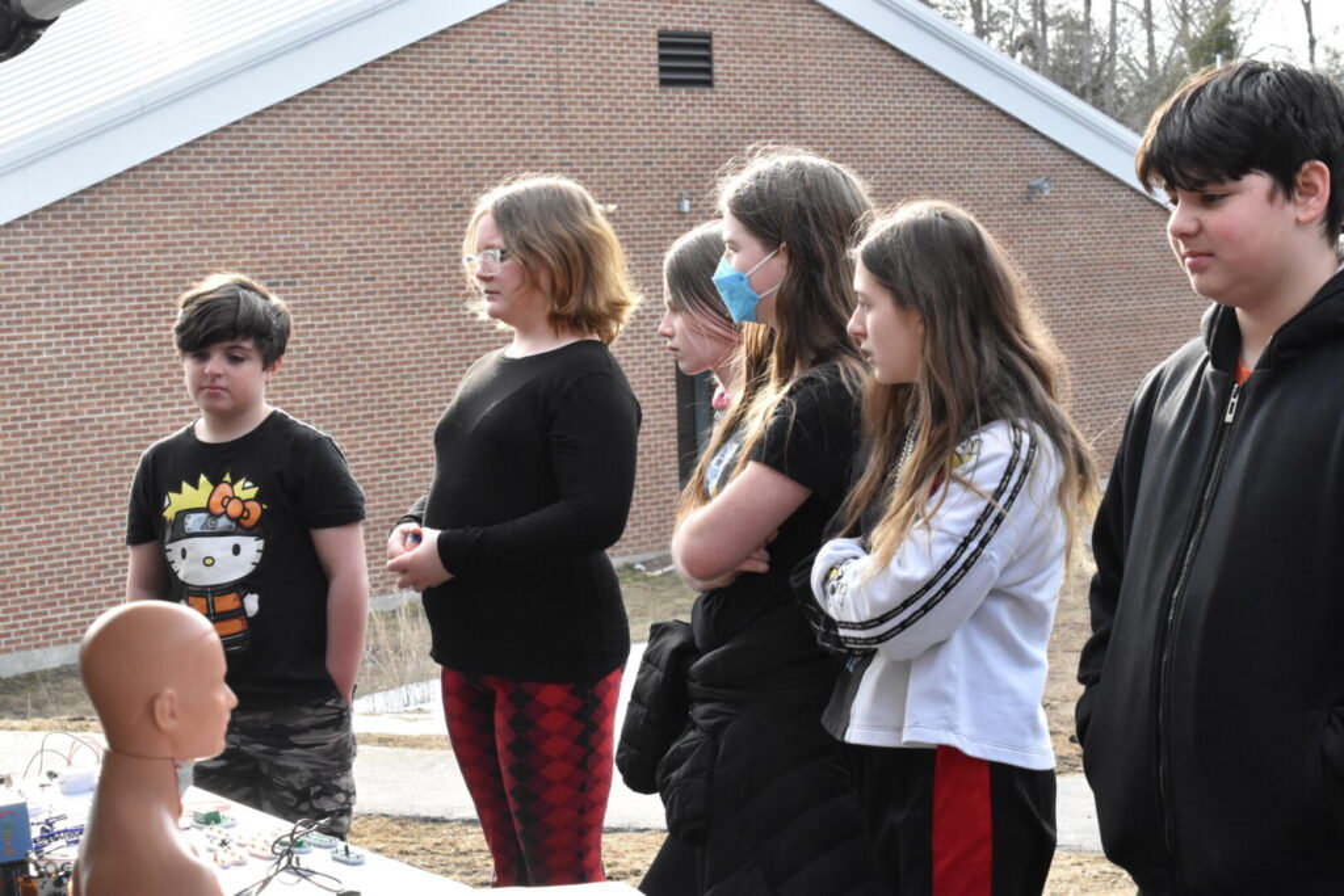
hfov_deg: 27.0
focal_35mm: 75
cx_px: 672
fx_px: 2800
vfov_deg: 18.2
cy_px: 448
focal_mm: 50
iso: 2500
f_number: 10
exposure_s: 1/400
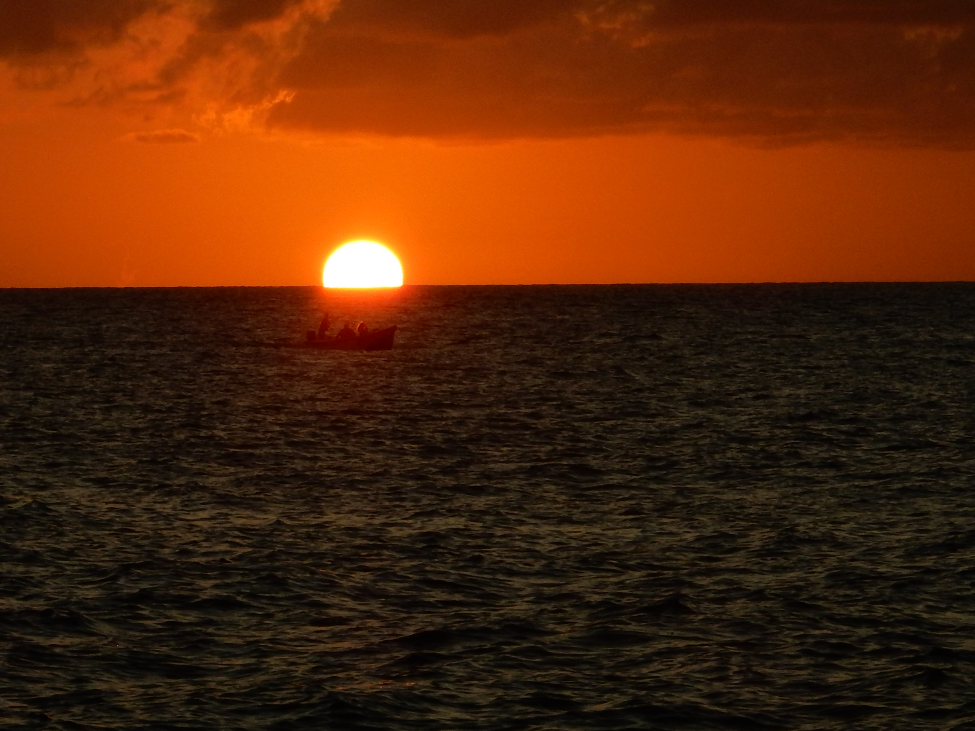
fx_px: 8308
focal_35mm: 295
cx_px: 321
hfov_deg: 6.7
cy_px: 276
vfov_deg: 5.0
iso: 125
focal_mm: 29.2
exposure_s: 1/800
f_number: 6
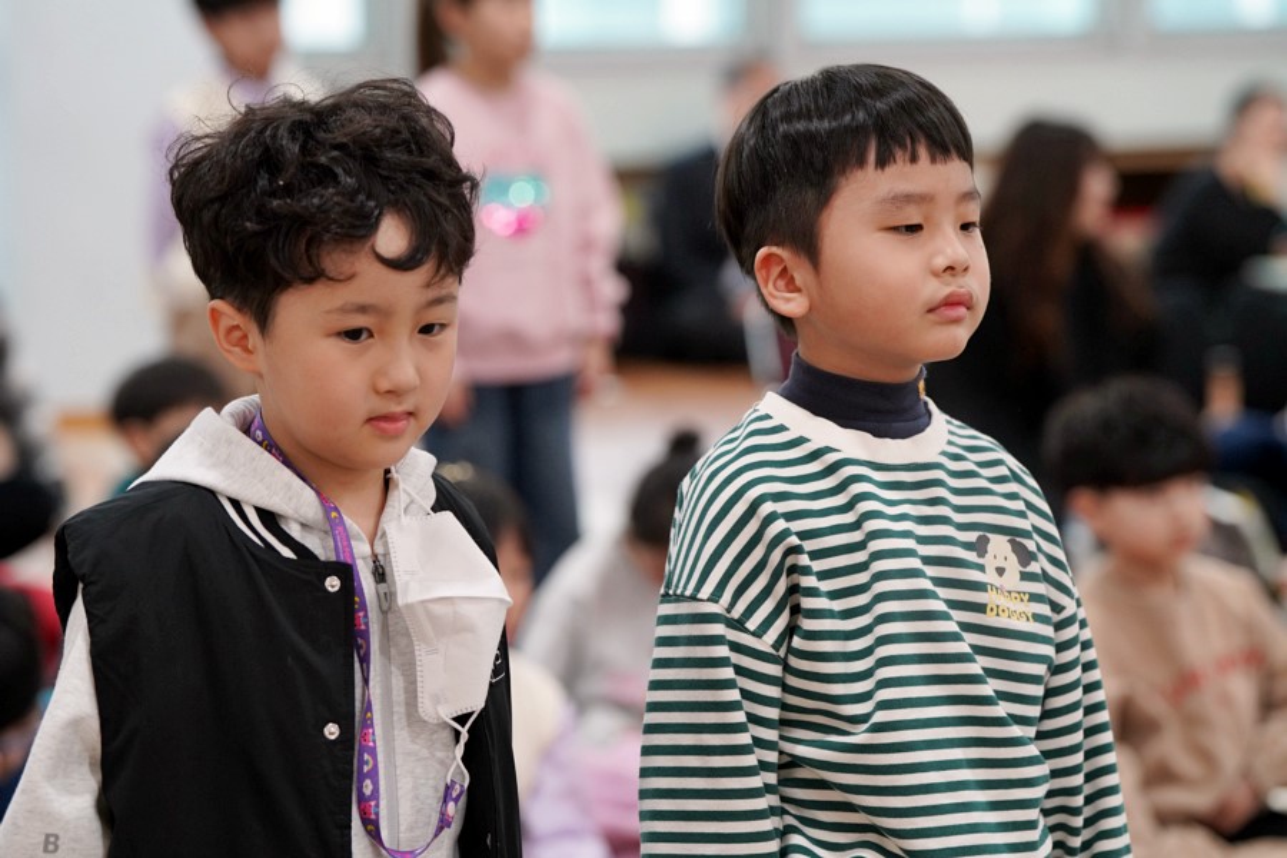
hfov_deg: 16.5
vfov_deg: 11.1
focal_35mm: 124
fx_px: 4433
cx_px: 644
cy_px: 429
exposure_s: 1/160
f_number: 4
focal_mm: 124
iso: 2000
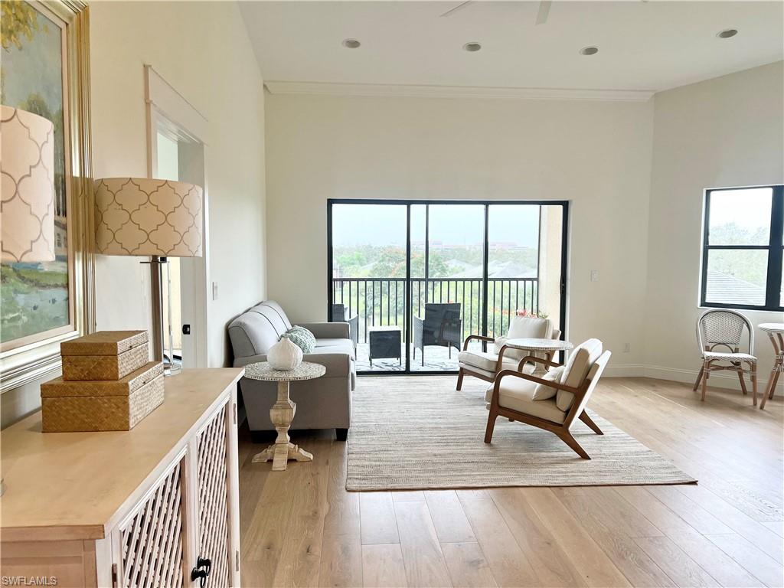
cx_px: 392
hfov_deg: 67.3
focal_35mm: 26
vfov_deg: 53.1
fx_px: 589
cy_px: 294
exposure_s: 1/120
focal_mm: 5.7
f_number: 1.5
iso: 64
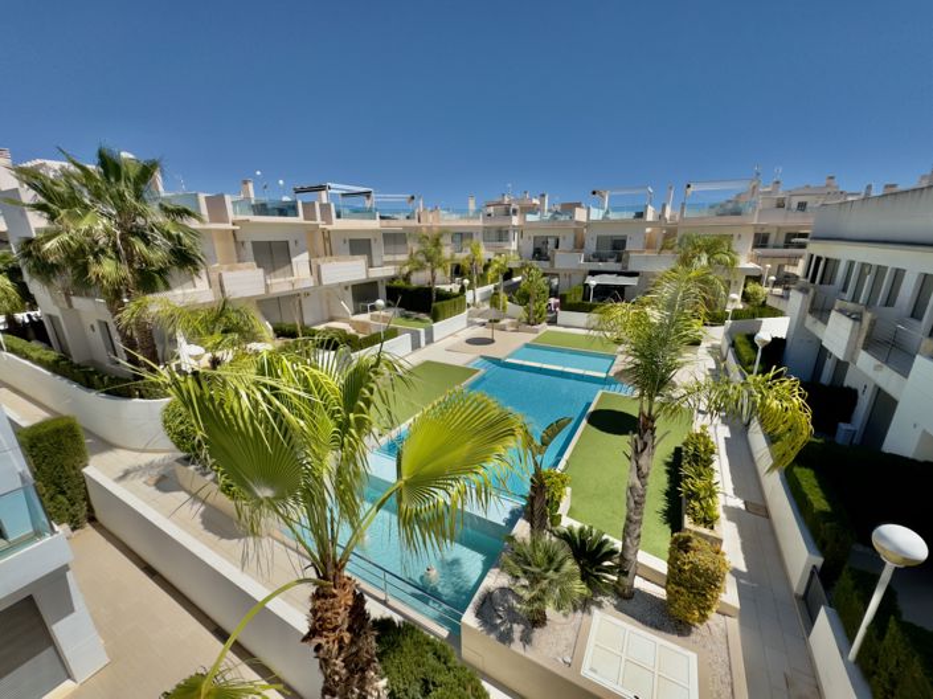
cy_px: 350
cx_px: 466
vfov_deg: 85.6
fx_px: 377
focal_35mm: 14
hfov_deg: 102.1
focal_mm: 2.22
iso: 50
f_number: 2.2
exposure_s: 1/3247
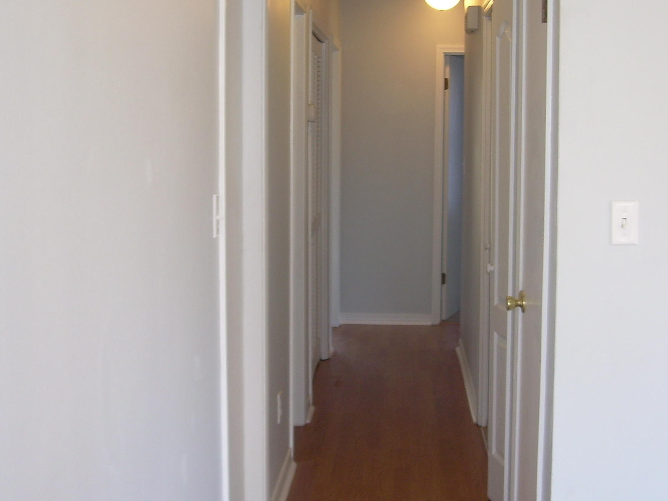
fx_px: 1061
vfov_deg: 26.5
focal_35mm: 55
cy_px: 222
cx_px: 378
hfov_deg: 34.9
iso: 50
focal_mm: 6.3
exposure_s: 1/30
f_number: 2.8
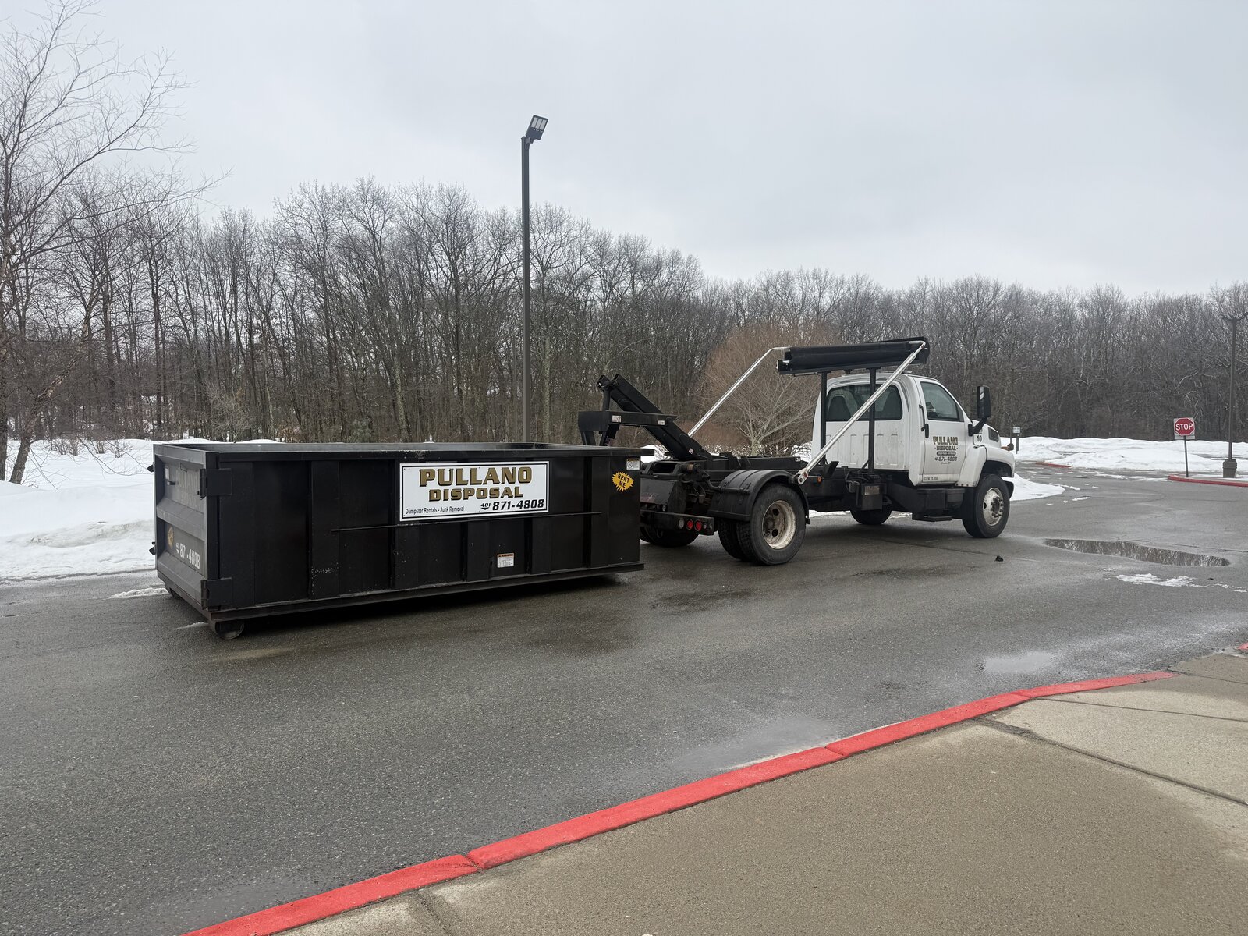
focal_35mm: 24
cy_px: 468
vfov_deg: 56.8
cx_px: 624
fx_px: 865
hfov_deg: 71.6
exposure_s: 1/735
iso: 80
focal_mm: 6.76
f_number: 1.78
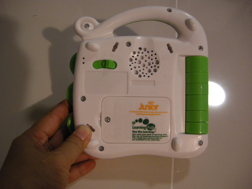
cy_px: 94
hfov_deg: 52.6
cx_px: 126
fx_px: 255
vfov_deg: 40.7
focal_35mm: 35
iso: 400
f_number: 2.7
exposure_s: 1/14.2
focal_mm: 7.5
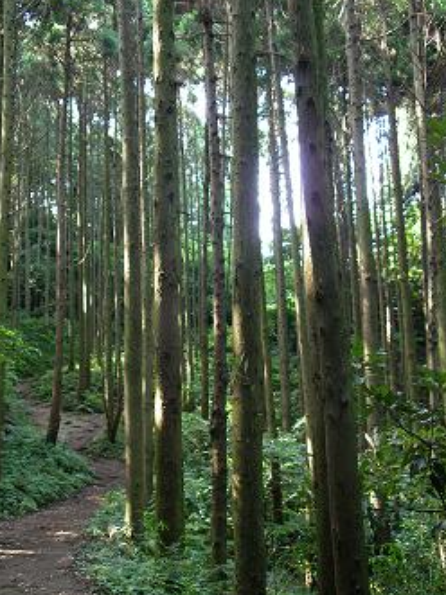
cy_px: 297
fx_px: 894
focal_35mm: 52
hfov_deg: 28.0
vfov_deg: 36.8
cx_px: 195
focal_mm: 9.3
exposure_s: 1/20
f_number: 3
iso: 200
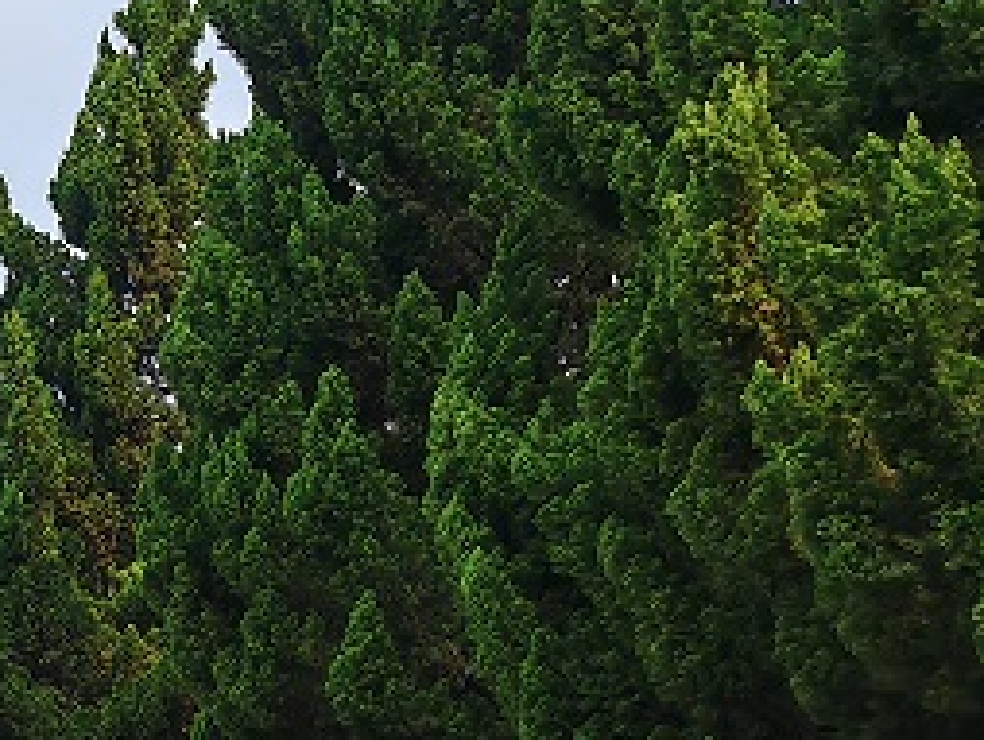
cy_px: 1042
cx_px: -910
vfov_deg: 13.2
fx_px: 3044
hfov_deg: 15.2
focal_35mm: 107
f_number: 1.6
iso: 50
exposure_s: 1/1800
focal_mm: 7.62
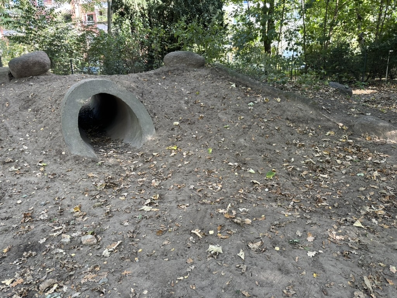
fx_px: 298
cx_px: 198
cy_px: 149
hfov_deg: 67.3
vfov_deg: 53.1
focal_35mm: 26
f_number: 1.6
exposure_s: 1/117
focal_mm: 5.96
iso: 125
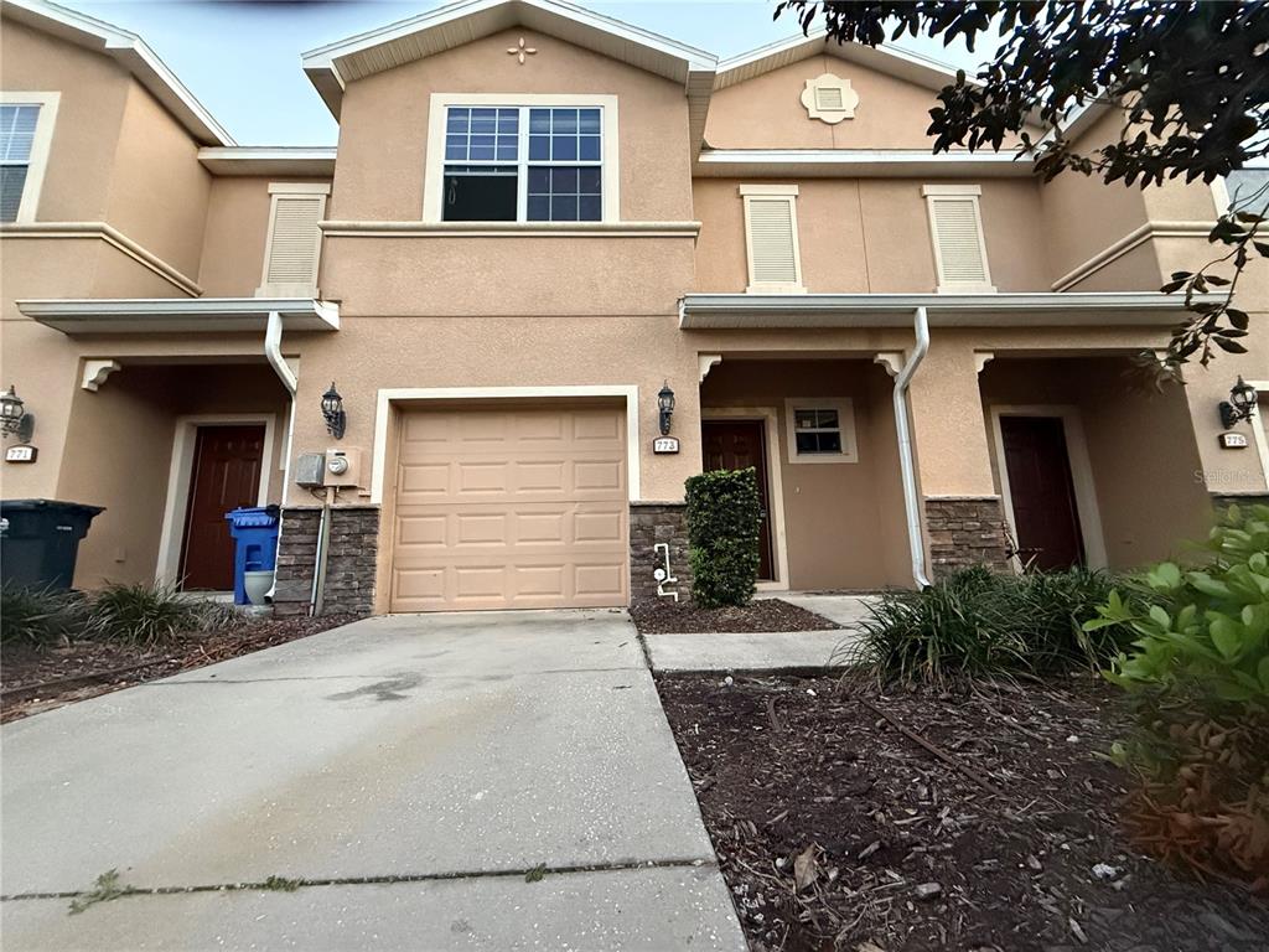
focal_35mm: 14
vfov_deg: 85.7
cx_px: 634
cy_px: 476
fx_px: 513
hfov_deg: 102.1
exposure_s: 1/60
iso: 1000
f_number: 2.2
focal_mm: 2.22
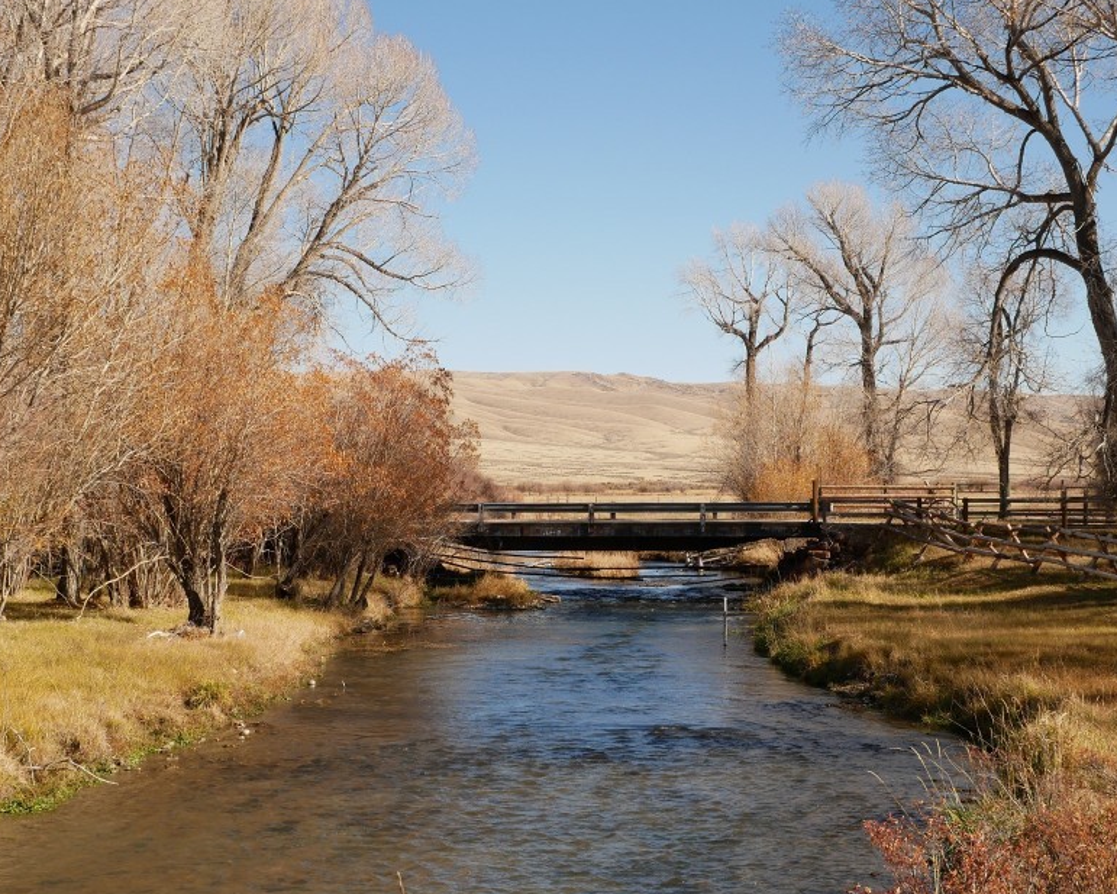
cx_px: 569
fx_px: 1885
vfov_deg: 26.7
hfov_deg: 33.0
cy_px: 487
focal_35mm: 57
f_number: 8
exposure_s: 1/400
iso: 200
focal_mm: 22
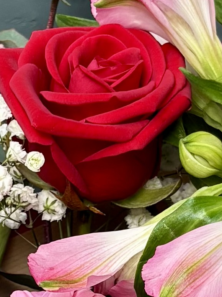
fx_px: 1643
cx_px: 12
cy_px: 415
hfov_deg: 7.7
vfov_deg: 10.0
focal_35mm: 192
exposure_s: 1/121
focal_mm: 5.96
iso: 64
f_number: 1.6
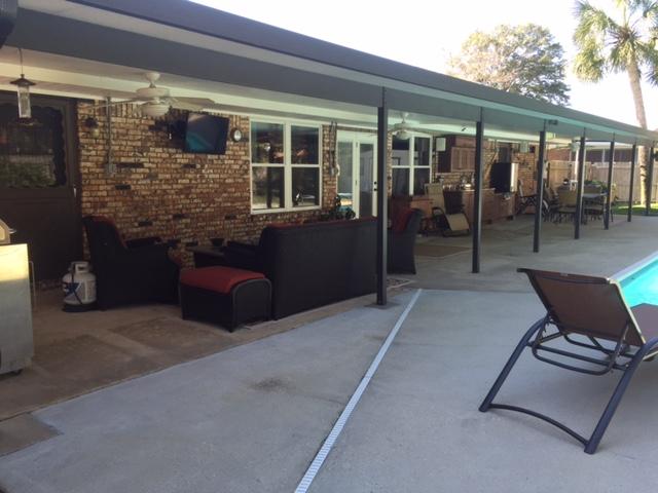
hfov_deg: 61.7
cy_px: 246
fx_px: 551
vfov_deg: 48.2
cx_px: 329
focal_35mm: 29
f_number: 2.2
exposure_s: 1/186
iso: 32
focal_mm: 4.15
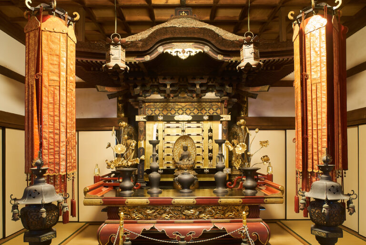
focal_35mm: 24
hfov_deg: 73.7
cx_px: 183
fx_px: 244
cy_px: 122
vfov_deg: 53.2
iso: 320
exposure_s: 13
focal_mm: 24
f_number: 14
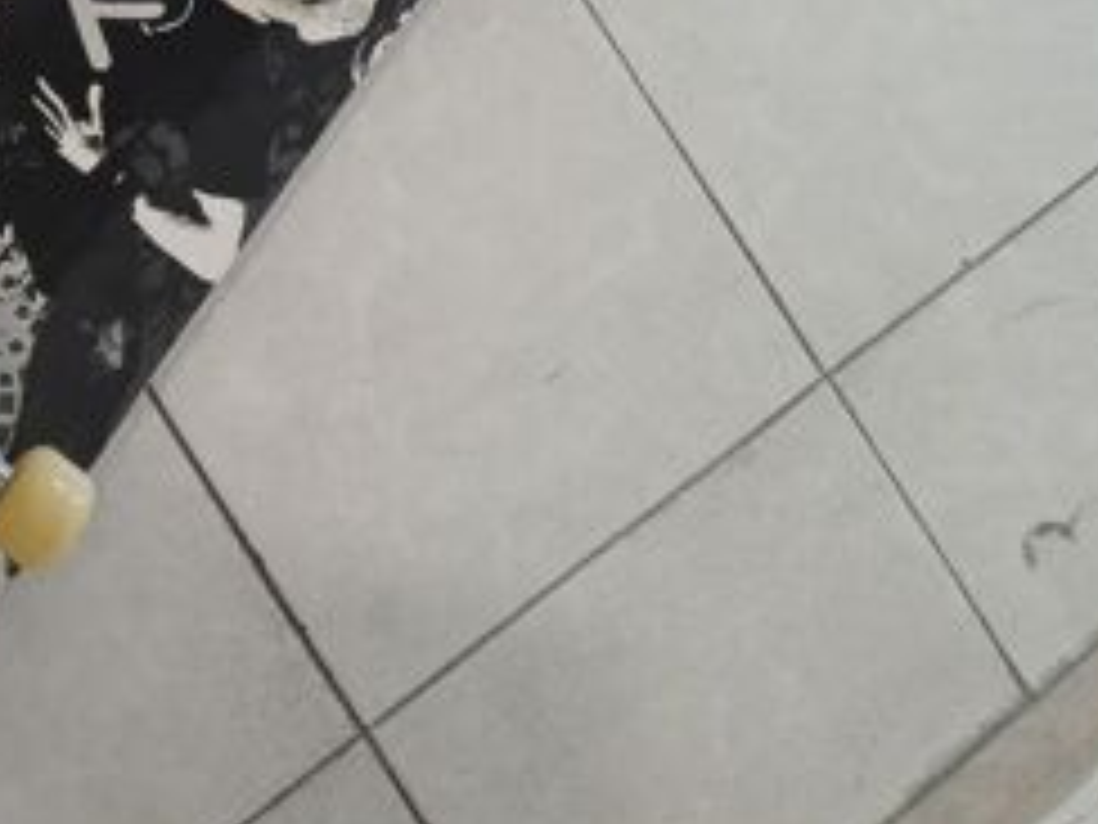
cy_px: 36
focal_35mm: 55
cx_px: 86
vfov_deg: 25.5
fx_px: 1745
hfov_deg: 32.9
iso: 1138
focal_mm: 3.43
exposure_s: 1/20
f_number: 2.2
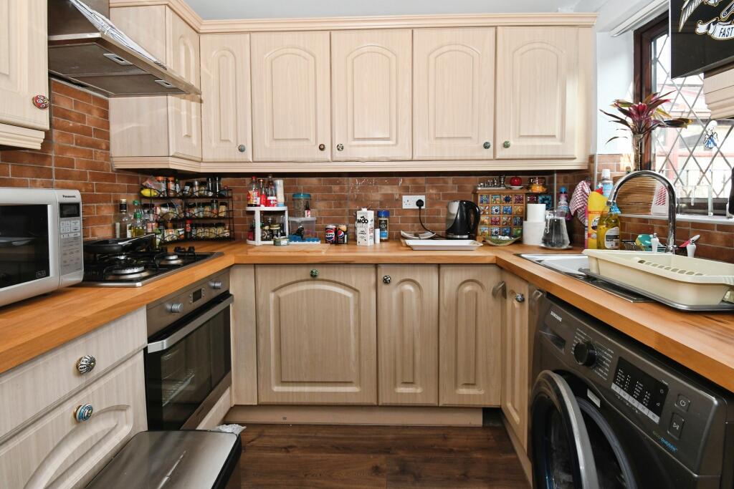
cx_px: 367
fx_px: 306
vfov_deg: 77.3
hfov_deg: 100.4
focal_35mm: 15
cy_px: 244
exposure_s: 1/60
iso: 800
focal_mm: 10
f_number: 7.1
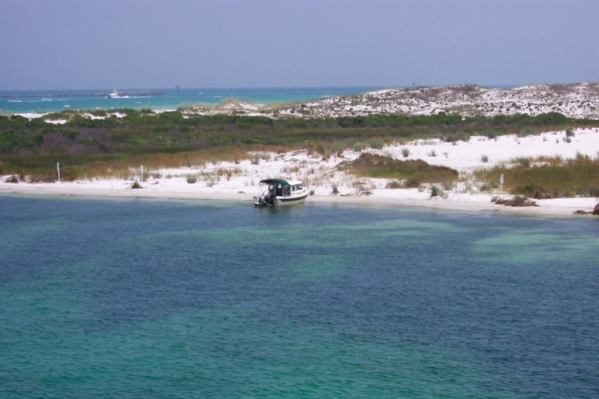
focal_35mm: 114
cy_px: 200
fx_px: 1896
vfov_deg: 12.0
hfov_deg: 18.0
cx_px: 300
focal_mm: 24
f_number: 8
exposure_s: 1/500
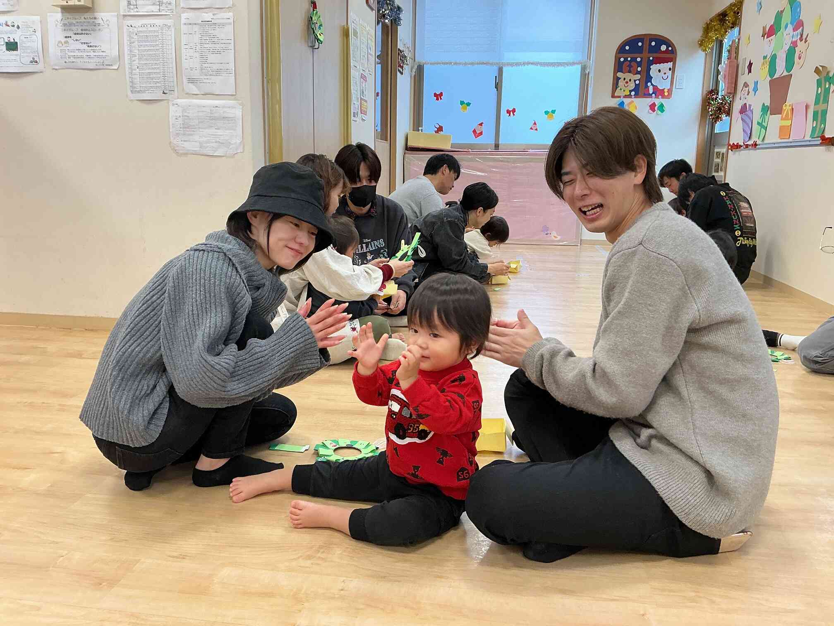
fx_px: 699
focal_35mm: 29
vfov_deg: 48.2
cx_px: 417
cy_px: 313
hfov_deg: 61.7
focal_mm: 3
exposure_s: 1/60
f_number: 1.8
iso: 64
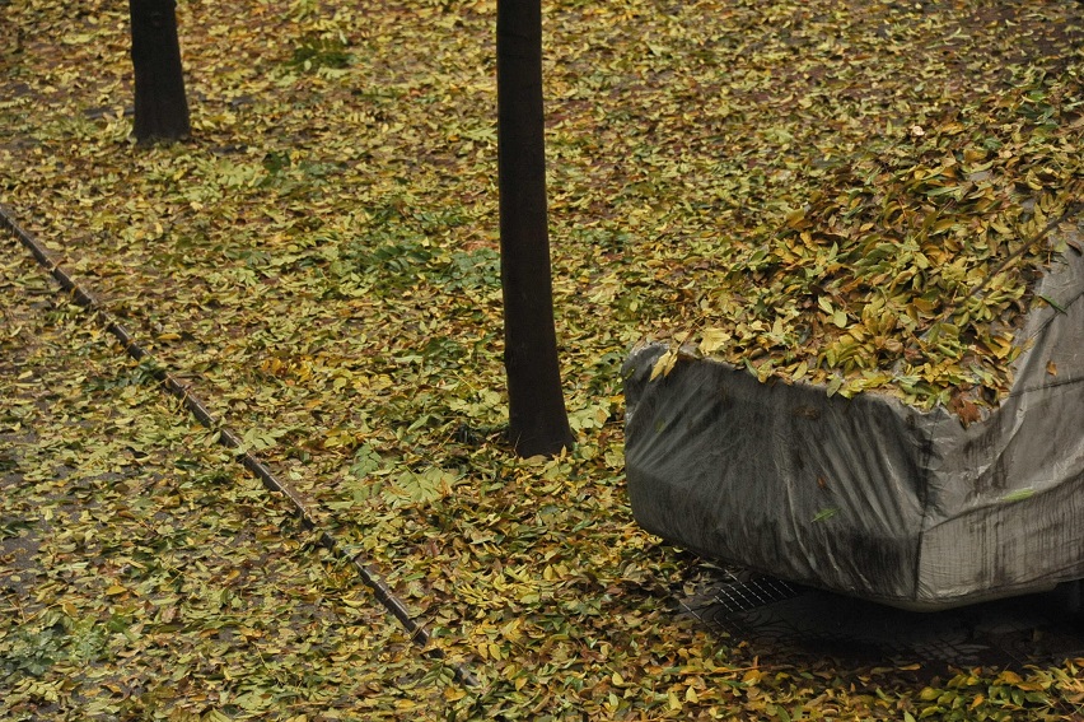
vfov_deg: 10.1
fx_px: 4062
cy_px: 361
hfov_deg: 15.2
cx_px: 542
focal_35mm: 135
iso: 3200
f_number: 6.3
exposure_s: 1/160
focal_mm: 135
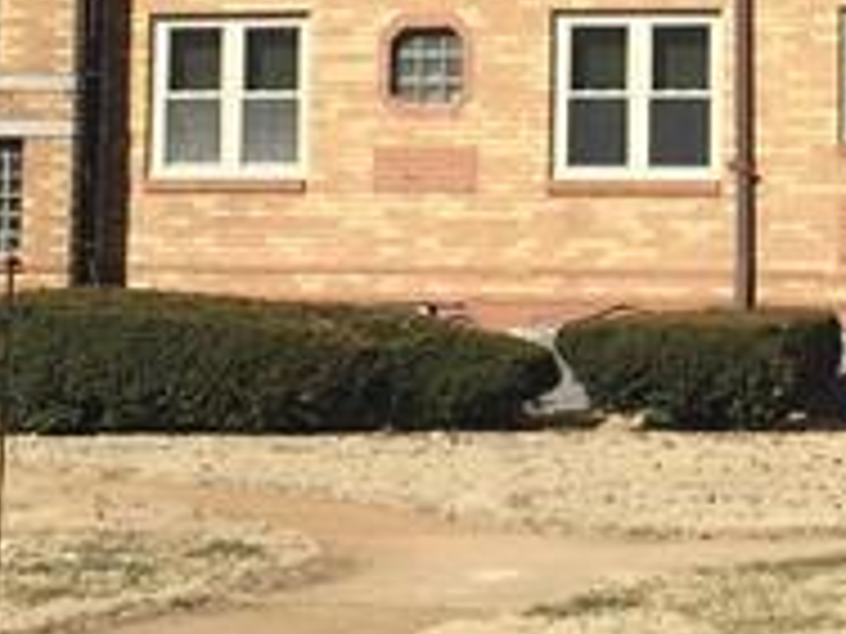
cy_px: -288
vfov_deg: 9.2
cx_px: 770
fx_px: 3861
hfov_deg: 12.4
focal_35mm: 158
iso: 32
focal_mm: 4.15
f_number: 2.2
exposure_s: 1/2475
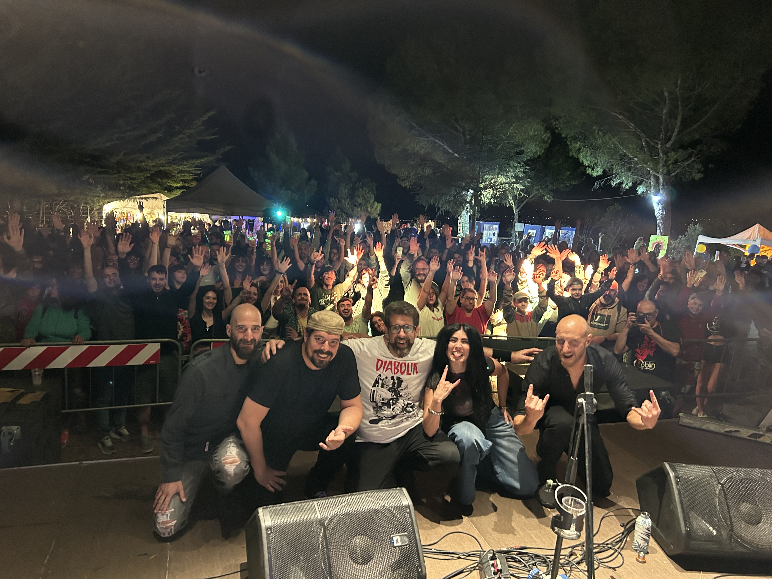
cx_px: 386
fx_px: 580
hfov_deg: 67.3
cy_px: 290
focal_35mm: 26
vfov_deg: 53.1
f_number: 1.5
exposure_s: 1/25
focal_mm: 5.7
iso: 500
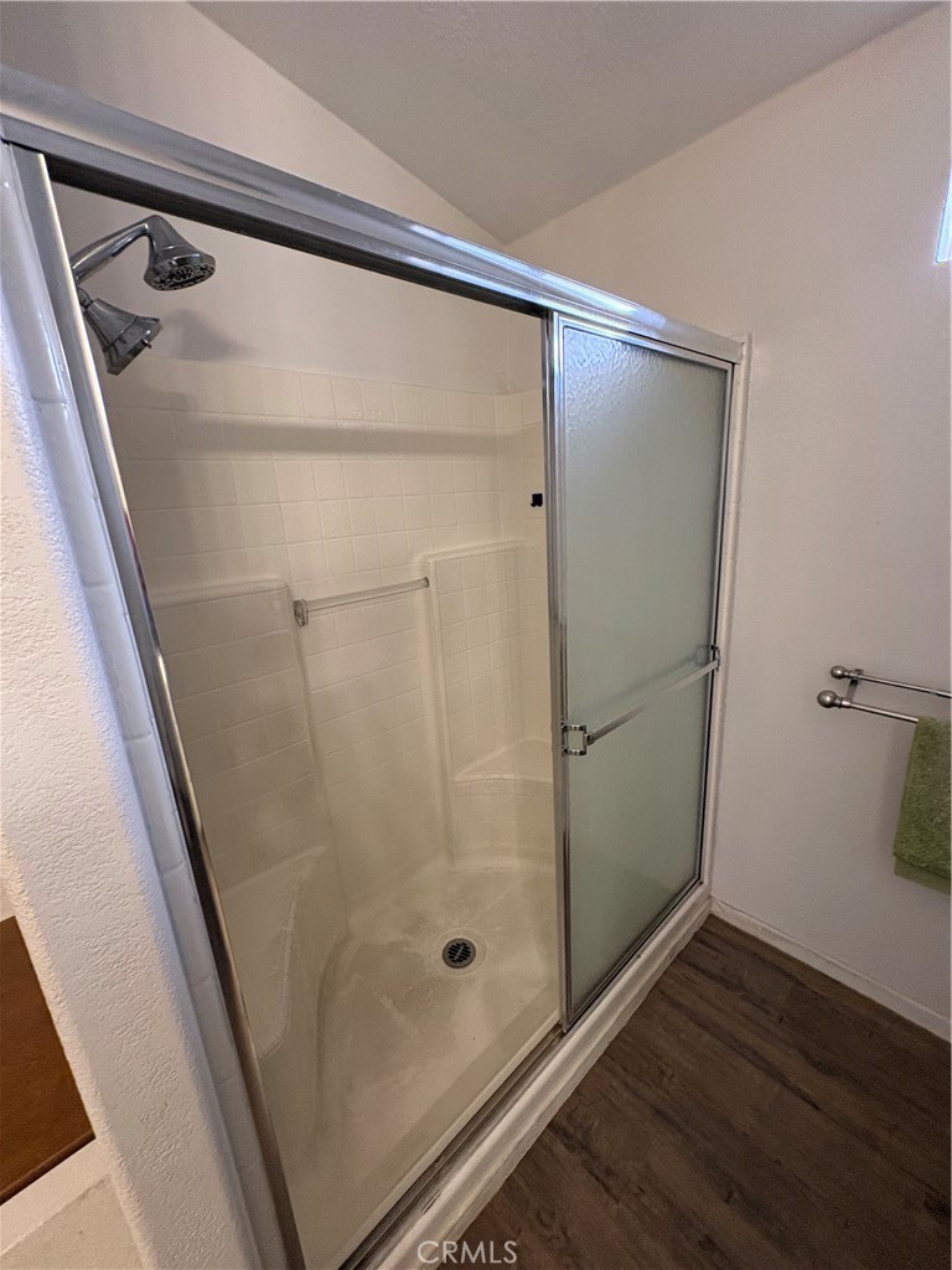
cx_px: 476
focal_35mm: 14
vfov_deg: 102.1
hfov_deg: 85.7
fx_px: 513
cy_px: 635
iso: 320
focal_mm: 2.22
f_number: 2.2
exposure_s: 1/60
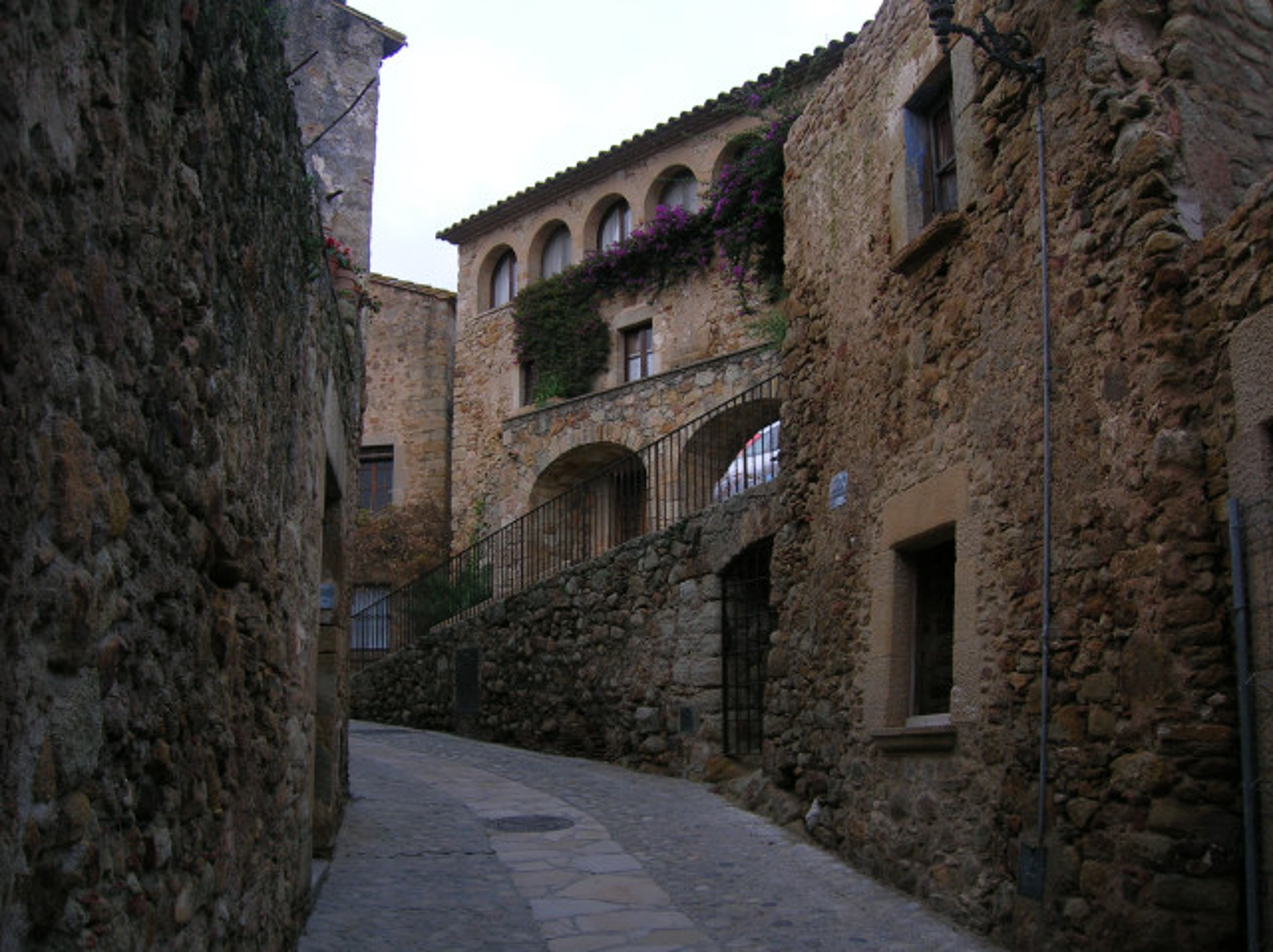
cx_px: 636
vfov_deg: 41.7
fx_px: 1249
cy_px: 476
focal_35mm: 34
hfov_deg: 54.0
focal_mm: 5.7
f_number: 2.9
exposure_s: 1/114
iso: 50
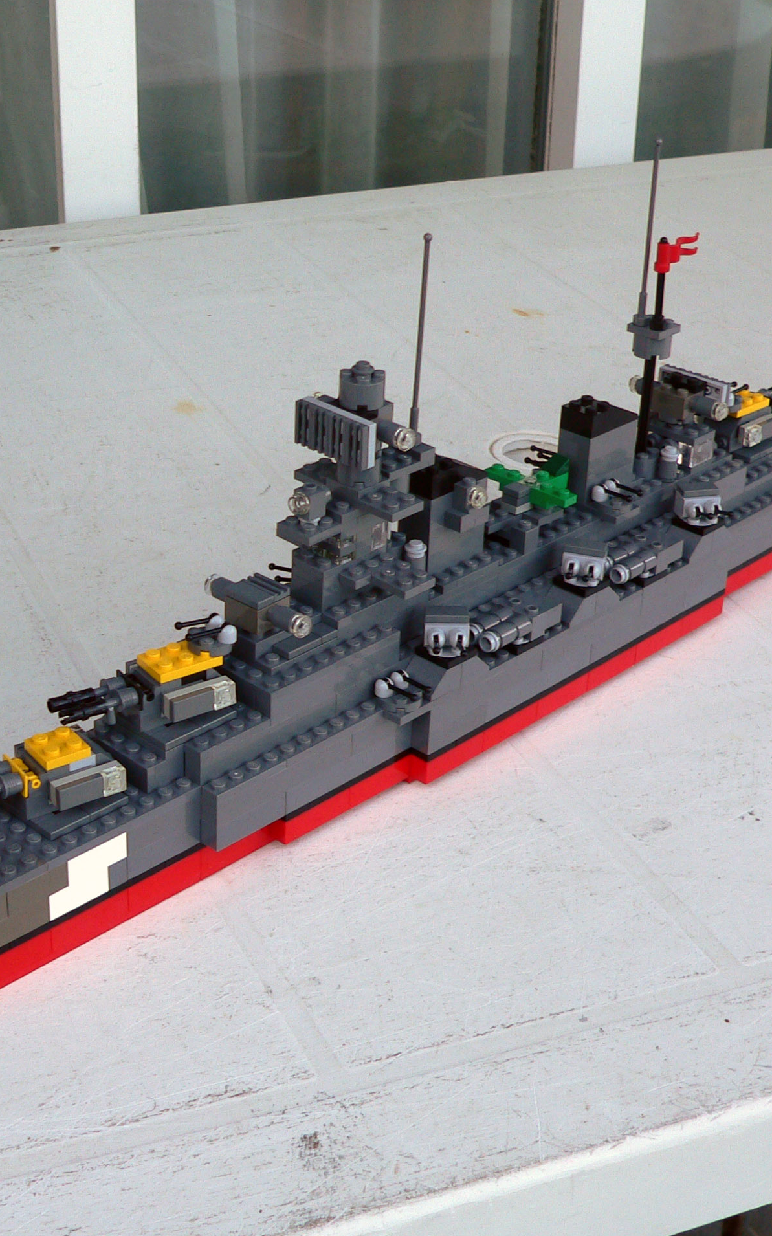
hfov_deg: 23.7
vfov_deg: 37.5
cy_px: 617
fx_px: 1819
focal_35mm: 54
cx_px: 190
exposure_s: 1/80
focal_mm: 6.3
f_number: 2.8
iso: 80
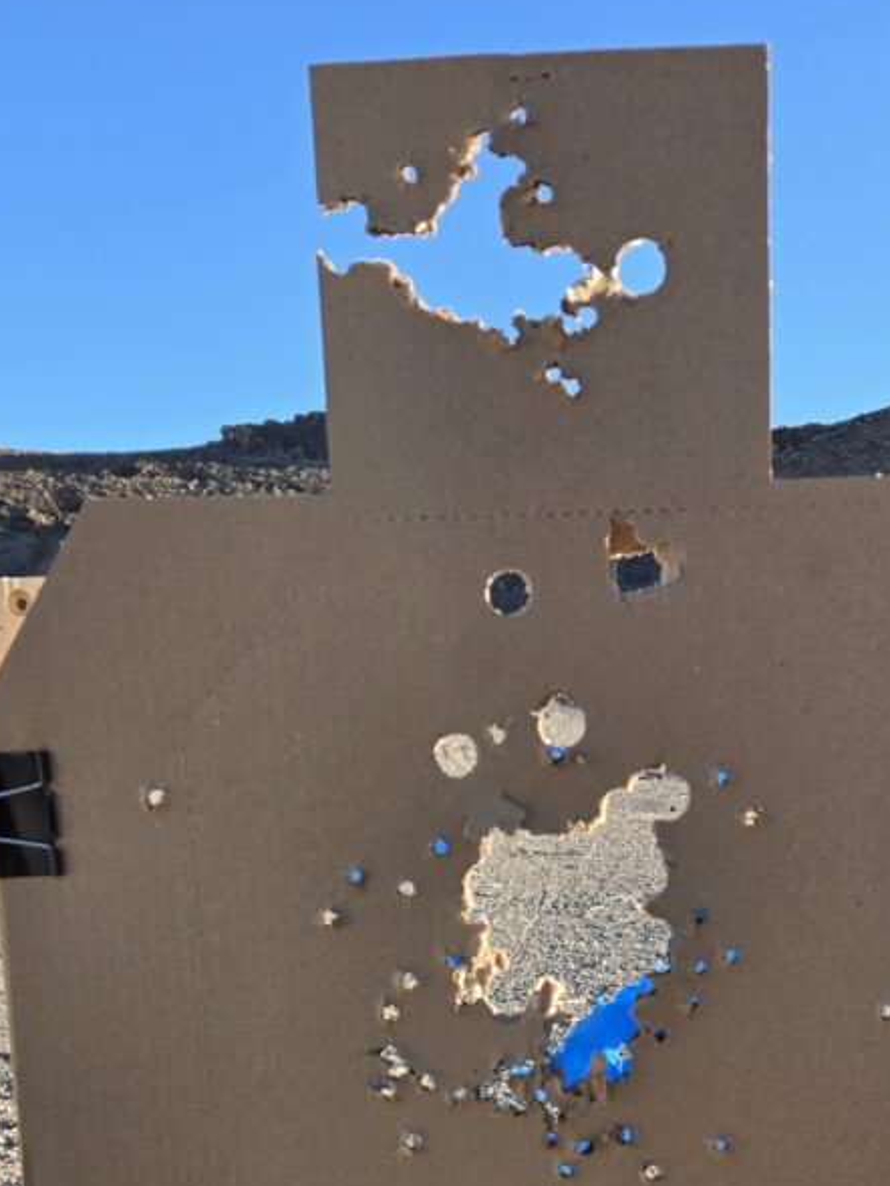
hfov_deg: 35.8
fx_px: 1371
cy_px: 973
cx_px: 558
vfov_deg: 44.2
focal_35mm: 40
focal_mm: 5.4
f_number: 1.8
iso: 25
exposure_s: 1/577
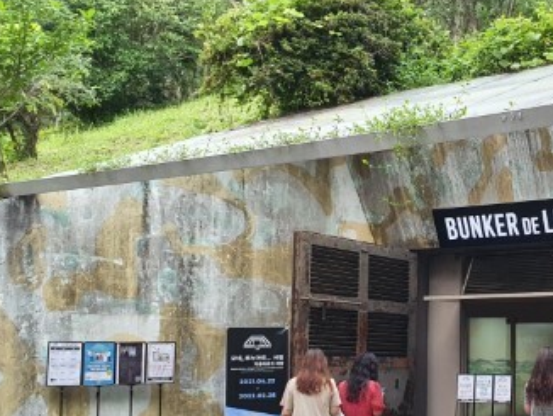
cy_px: 311
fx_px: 815
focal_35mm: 51
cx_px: 509
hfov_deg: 35.1
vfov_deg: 28.2
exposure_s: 1/120
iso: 160
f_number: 2.4
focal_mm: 4.32
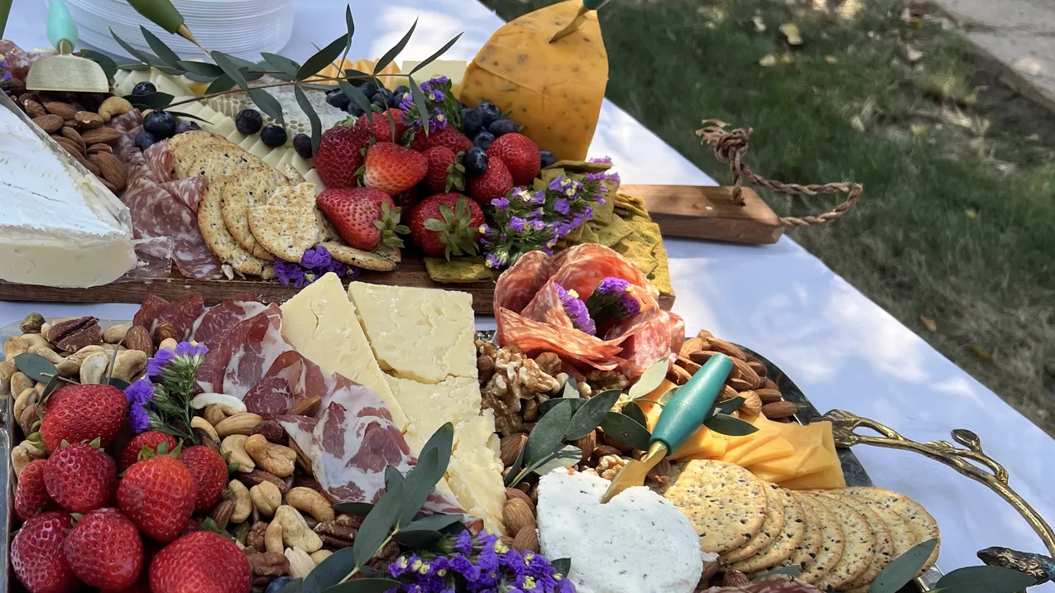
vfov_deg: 29.5
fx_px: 1119
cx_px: 341
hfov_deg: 49.5
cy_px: 396
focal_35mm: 40
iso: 40
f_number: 1.5
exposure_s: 1/200
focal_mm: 5.7
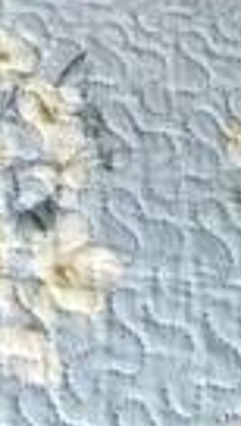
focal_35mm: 138
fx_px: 1560
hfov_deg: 8.5
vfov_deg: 8.6
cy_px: -1203
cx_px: -192
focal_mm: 1.65
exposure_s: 1/60
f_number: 2.2
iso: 64
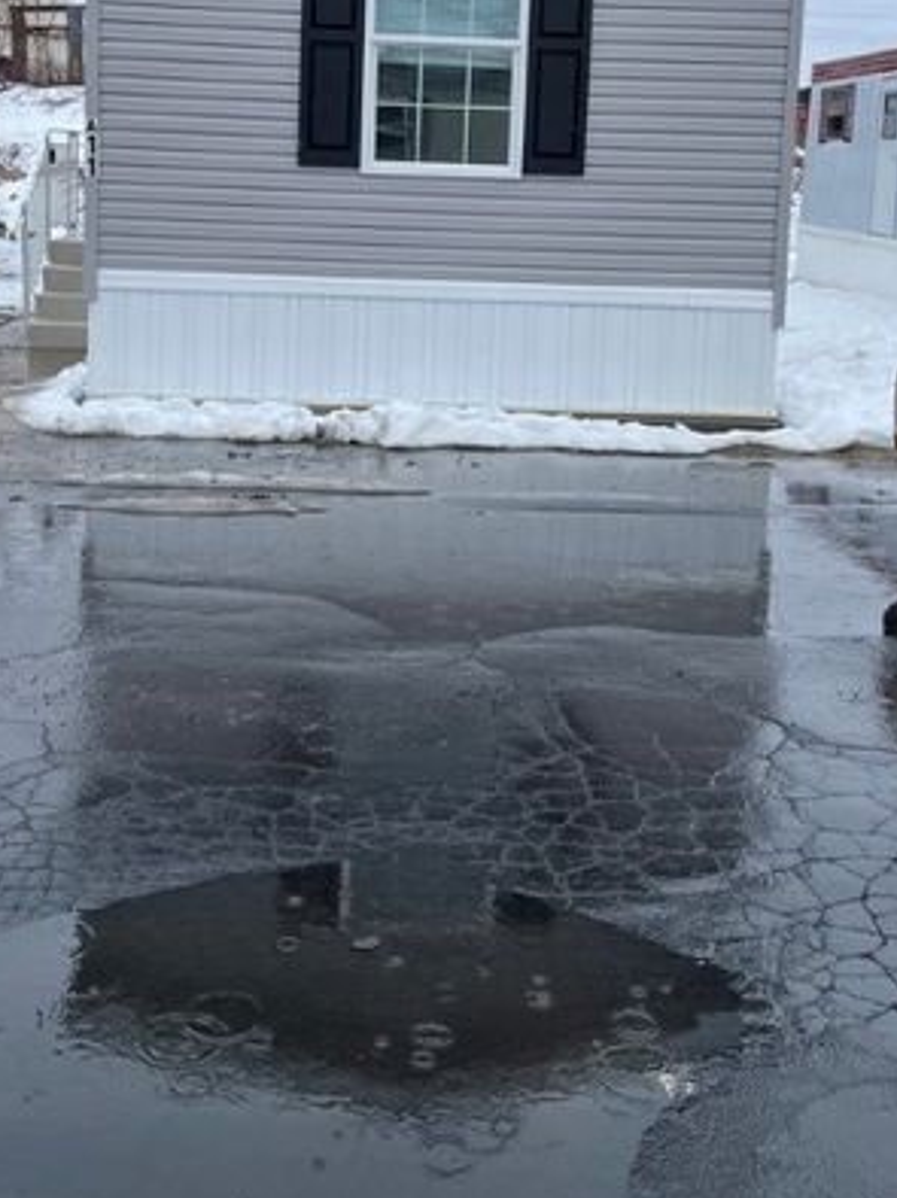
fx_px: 1522
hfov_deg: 32.8
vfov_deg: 42.1
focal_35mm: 44
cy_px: 354
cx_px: 404
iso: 32
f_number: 1.6
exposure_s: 1/602
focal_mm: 4.2
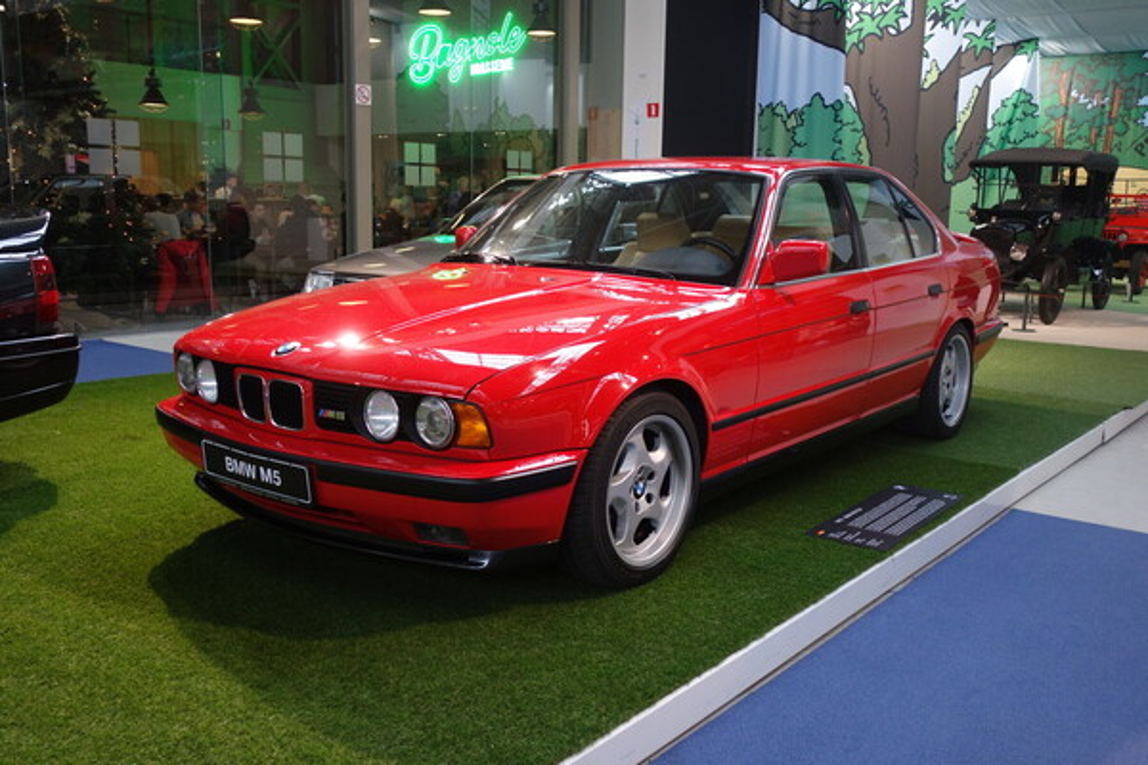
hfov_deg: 58.7
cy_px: 382
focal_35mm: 32
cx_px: 574
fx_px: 1020
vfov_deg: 41.1
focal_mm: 12.03
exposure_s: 1/40
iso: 320
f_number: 2.5
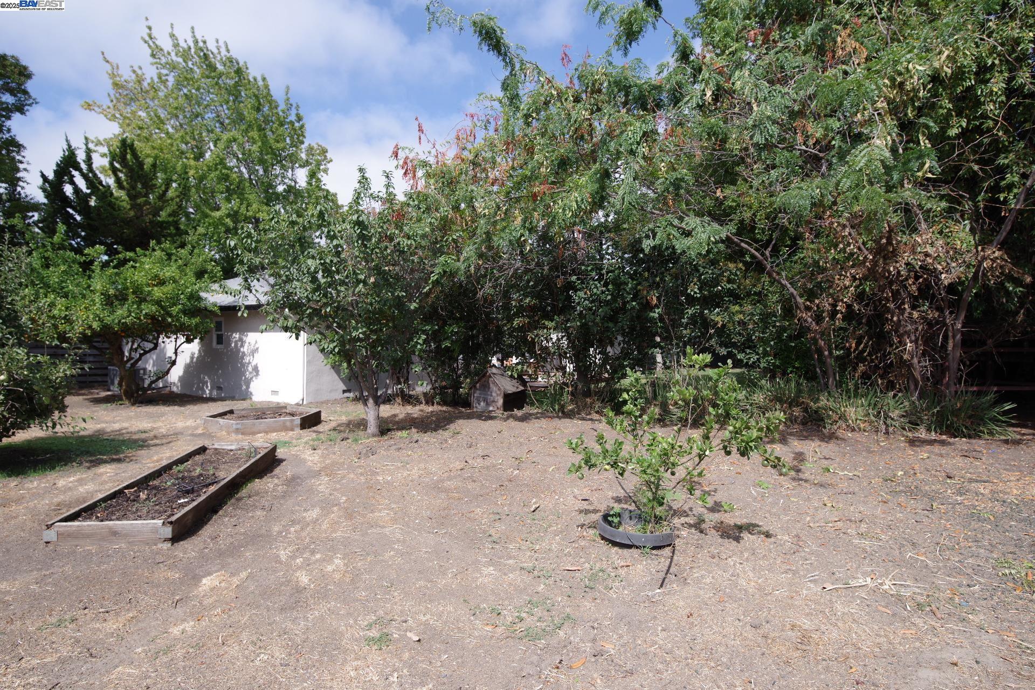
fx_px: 546
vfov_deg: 64.6
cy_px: 345
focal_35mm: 19
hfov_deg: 86.9
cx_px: 518
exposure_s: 1/250
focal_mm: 19
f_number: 8
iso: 160
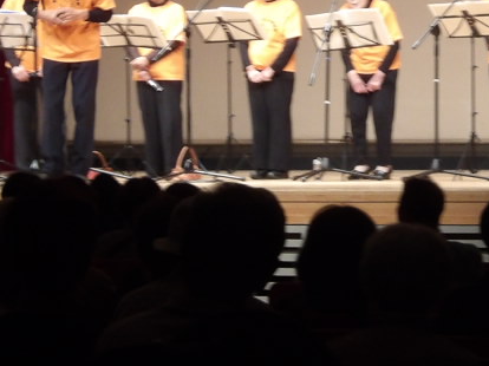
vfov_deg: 5.5
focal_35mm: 269
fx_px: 3798
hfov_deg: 7.4
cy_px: 7
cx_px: 397
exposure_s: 1/22
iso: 289
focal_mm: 15.6
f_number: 5.6
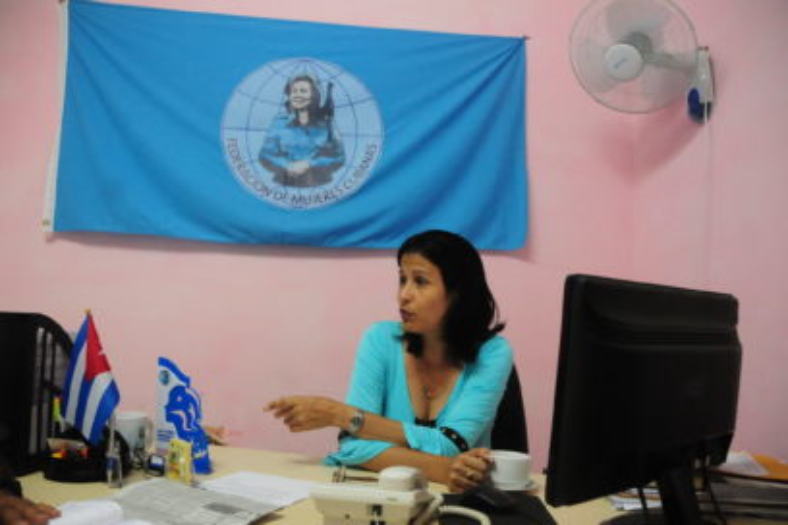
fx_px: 591
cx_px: 394
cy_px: 262
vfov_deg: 47.9
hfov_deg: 67.4
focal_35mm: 27
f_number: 3.5
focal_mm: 18
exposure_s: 1/40
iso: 2500
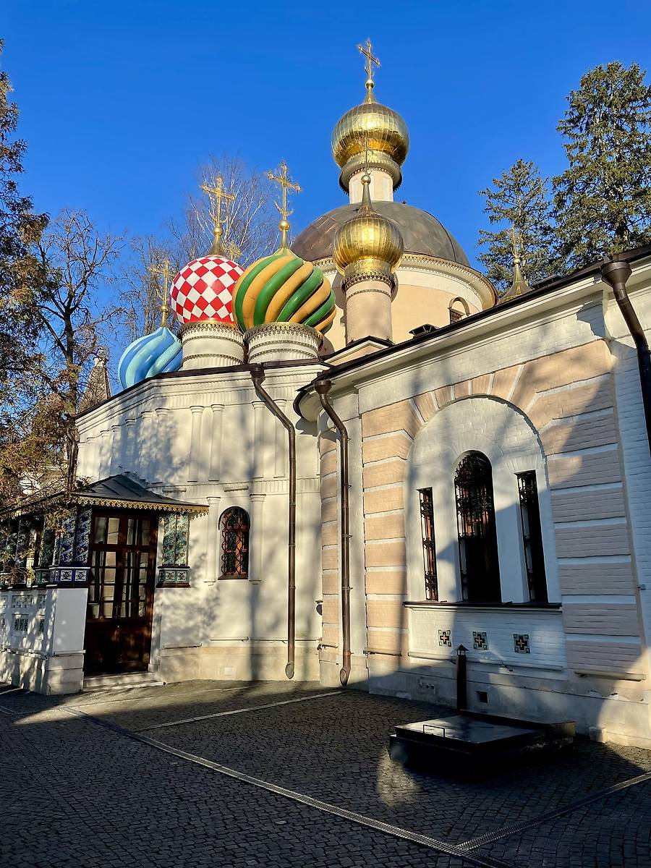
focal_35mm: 26
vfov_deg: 67.3
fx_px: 652
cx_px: 326
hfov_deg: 53.1
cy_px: 434
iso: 32
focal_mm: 4.2
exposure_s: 1/2959
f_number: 1.6
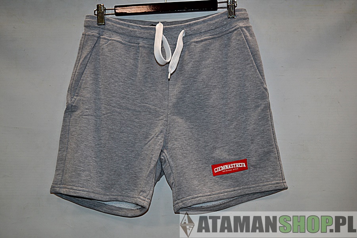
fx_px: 387
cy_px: 119
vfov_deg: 34.2
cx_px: 178
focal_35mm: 39
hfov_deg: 49.6
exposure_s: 1/60
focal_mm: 26
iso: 400
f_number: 4.2
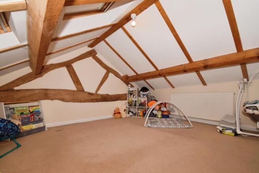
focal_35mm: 15
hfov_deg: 100.4
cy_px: 86
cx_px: 130
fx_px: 108
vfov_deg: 77.4
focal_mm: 10
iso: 1000
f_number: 16
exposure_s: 1/60
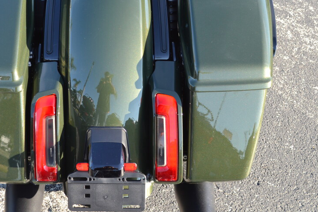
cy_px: 66
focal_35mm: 59
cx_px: 104
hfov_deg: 33.6
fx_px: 521
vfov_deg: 22.9
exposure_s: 1/125
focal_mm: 24
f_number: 5.6
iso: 200
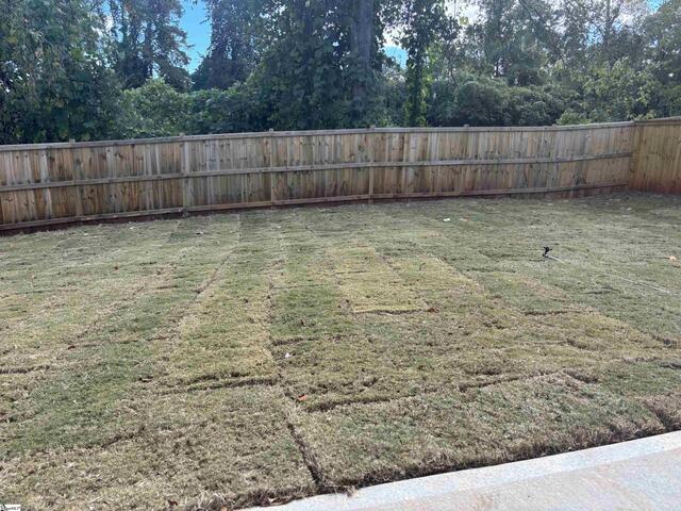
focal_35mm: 26
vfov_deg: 53.1
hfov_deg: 67.3
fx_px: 511
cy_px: 256
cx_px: 340
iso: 50
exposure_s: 1/481
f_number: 1.6
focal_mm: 5.96
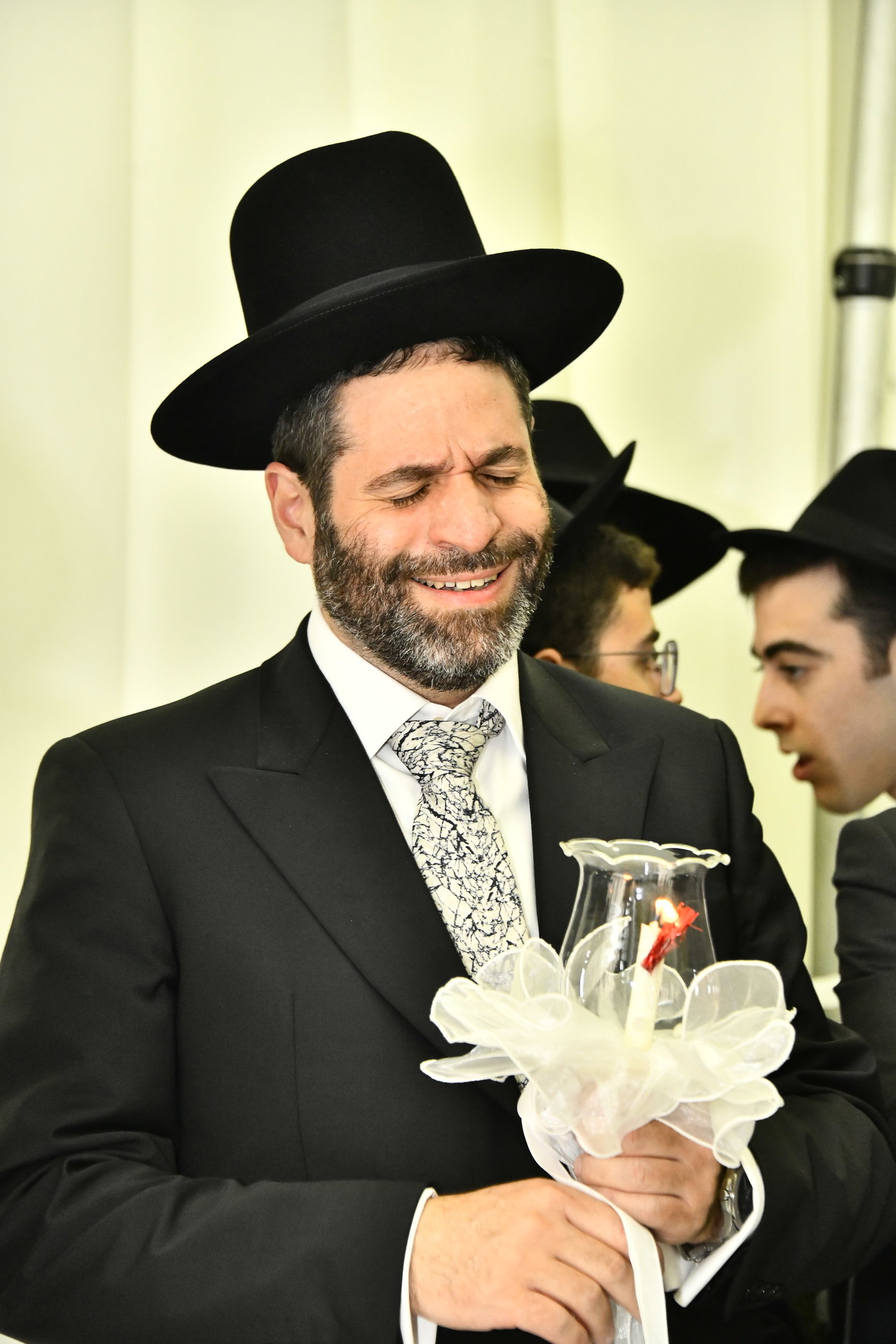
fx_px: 4554
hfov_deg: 11.2
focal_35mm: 122
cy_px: 672
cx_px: 448
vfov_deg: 16.8
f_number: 5.6
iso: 3200
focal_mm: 122
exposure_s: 1/125
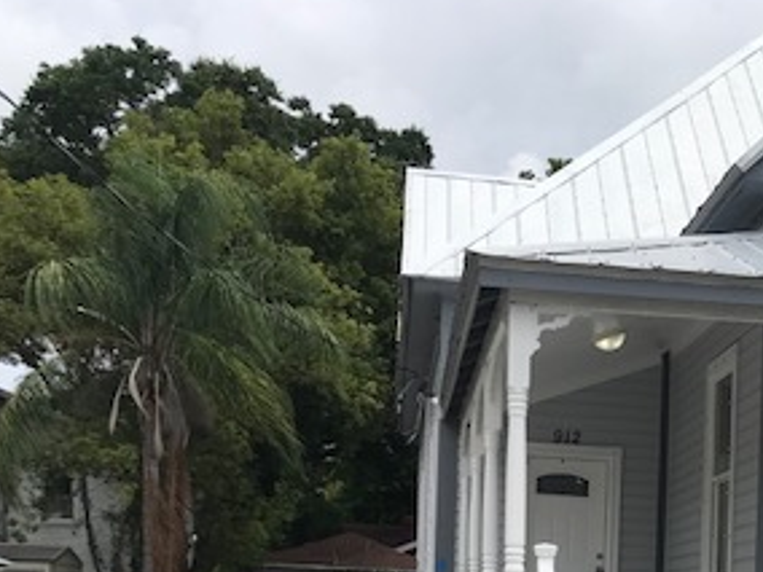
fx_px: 1389
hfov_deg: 29.2
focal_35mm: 63
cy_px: 604
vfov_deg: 22.2
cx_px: 712
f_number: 1.8
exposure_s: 1/2283
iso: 20
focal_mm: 3.99
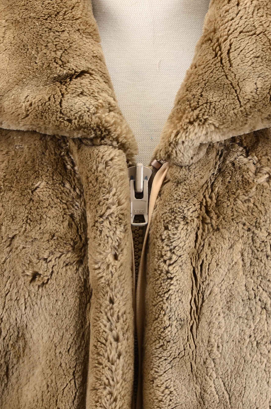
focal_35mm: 291
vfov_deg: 7.1
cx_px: 144
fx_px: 3300
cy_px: 208
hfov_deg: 4.7
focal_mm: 105
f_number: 7.1
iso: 160
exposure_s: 1/80
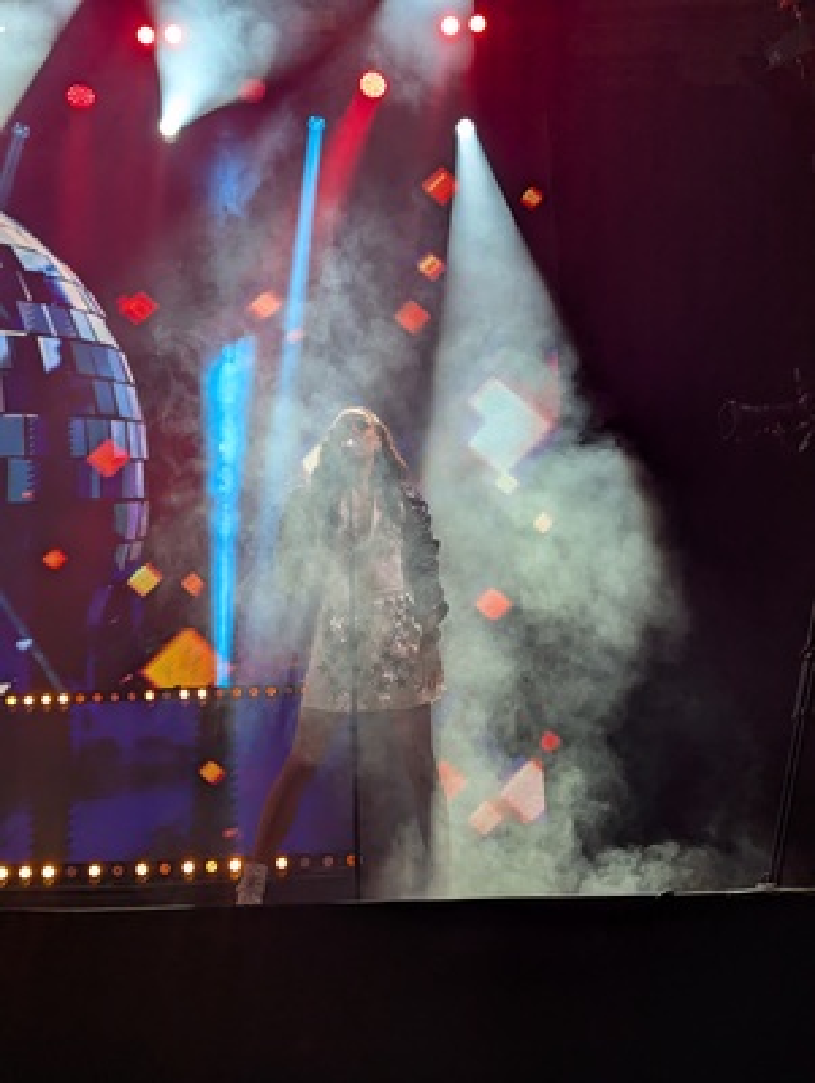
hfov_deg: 30.3
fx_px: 1504
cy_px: 542
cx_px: 408
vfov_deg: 39.6
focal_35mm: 48
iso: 84
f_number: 1.85
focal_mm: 6.81
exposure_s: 1/316
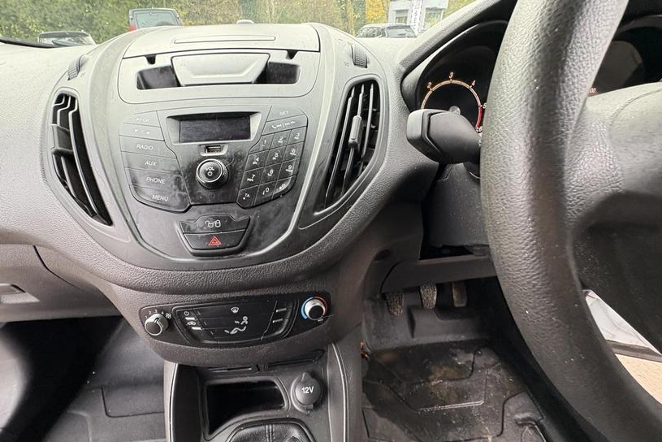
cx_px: 326
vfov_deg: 73.7
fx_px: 294
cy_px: 235
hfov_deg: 96.7
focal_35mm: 16
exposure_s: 1/60
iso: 250
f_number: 2.2
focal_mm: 2.22
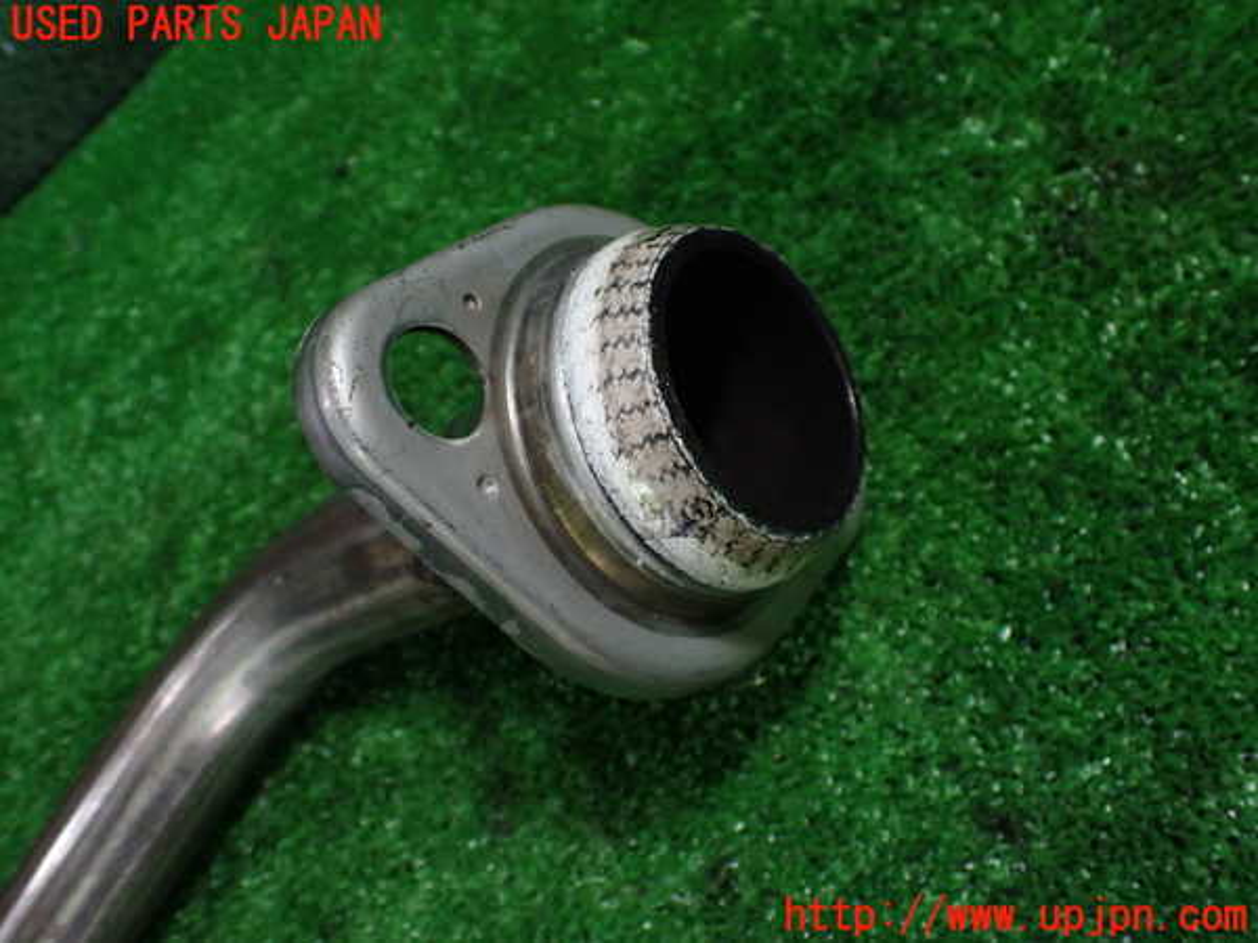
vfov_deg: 46.8
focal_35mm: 30
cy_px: 472
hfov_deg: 60.0
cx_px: 629
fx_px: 1090
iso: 500
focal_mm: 5.4
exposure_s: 1/125
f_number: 2.3
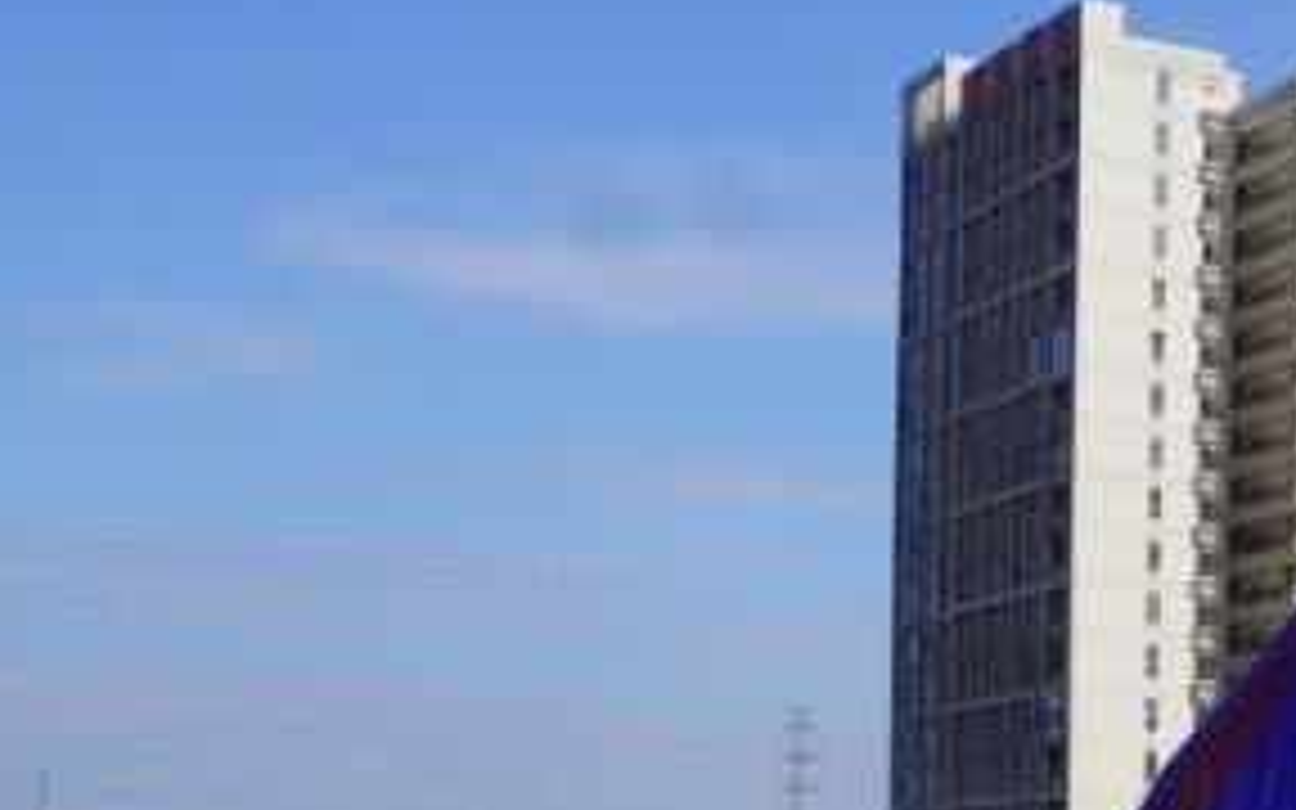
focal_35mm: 87
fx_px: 3073
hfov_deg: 20.3
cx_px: 1971
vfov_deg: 14.5
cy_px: 1010
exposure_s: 1/200
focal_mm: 16
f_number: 10
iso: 100
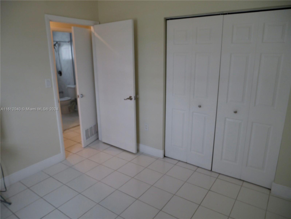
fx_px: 202
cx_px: 146
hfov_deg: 71.6
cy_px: 110
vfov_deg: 56.8
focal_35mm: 24
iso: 1000
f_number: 4
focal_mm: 12
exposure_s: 1/125
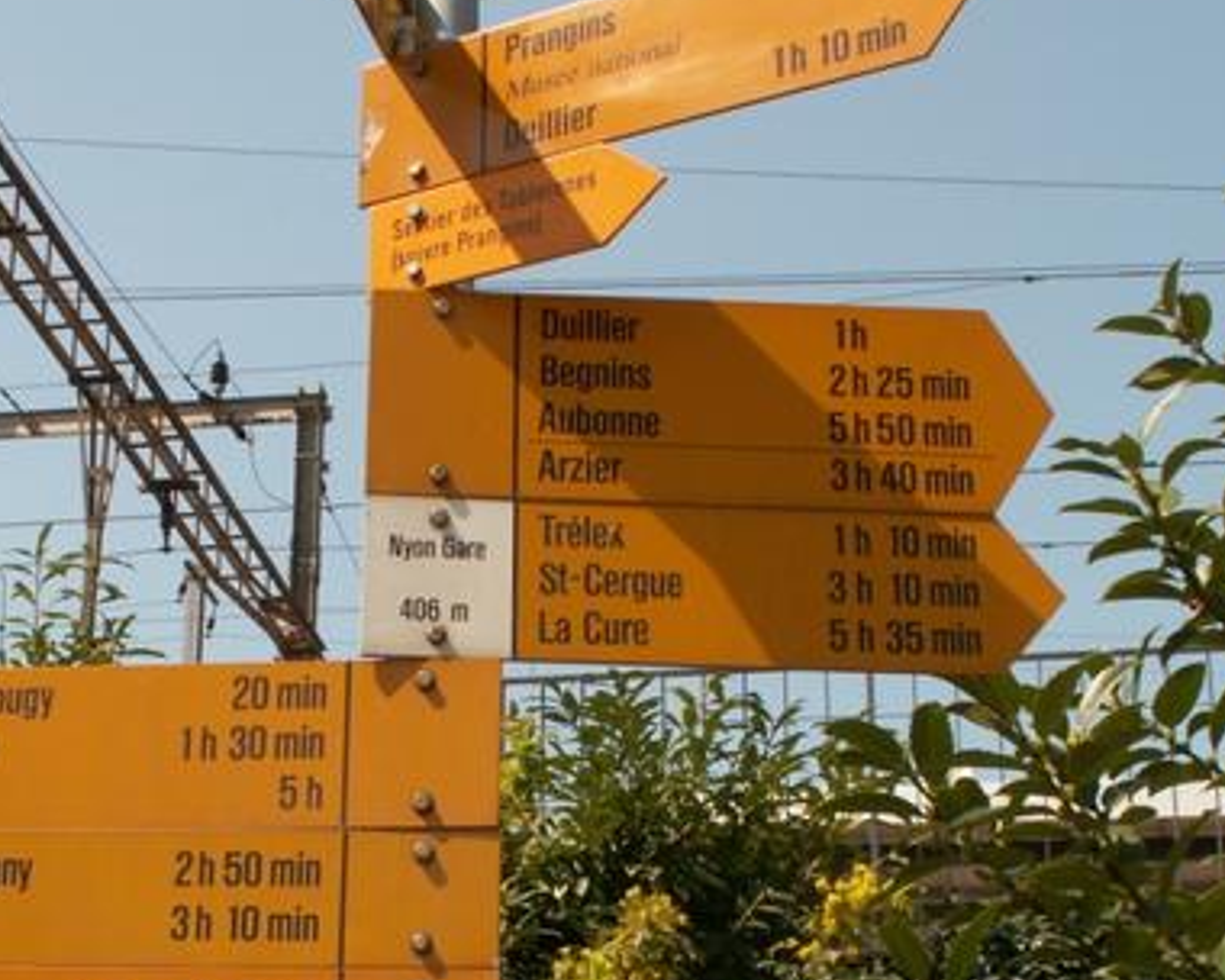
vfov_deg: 20.6
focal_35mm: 74
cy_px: 722
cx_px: 448
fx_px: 2683
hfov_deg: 25.6
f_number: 6.3
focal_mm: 7.49
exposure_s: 1/200
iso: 50
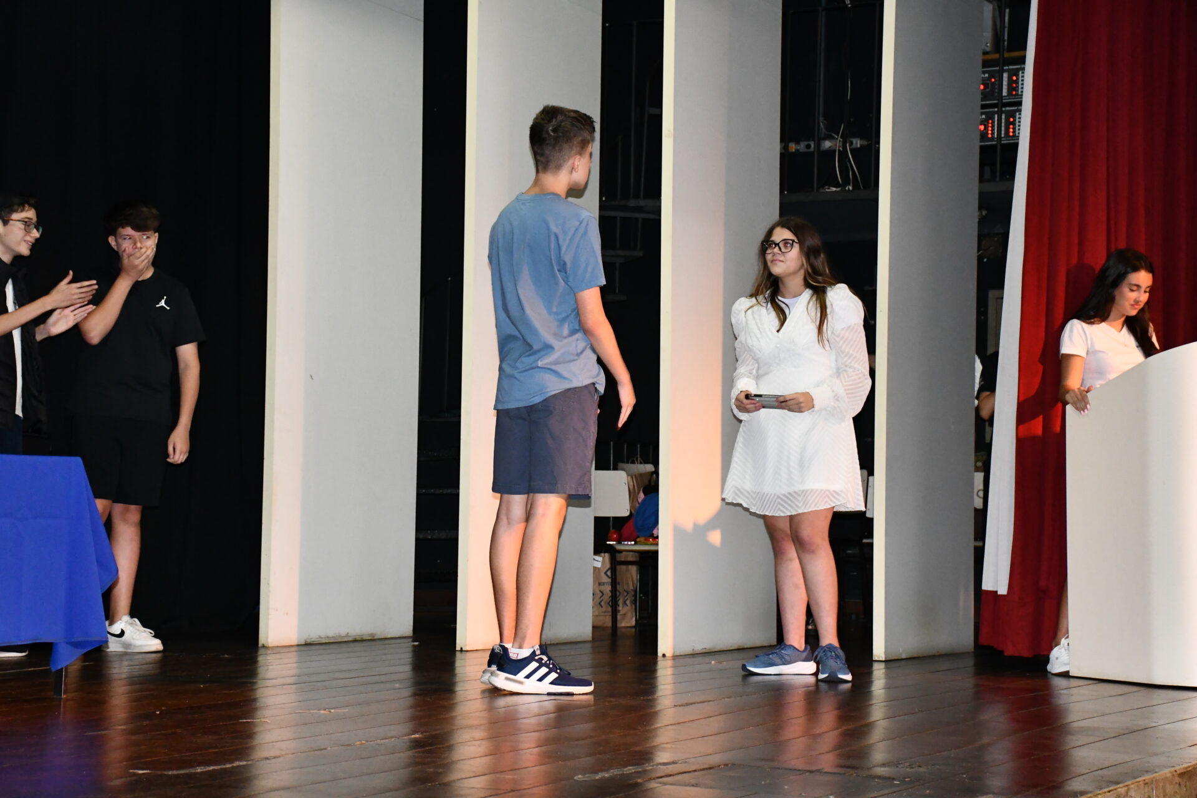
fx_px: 2394
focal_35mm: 72
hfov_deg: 28.1
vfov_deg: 18.9
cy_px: 399
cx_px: 598
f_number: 4.5
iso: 3200
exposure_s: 1/60
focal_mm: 48
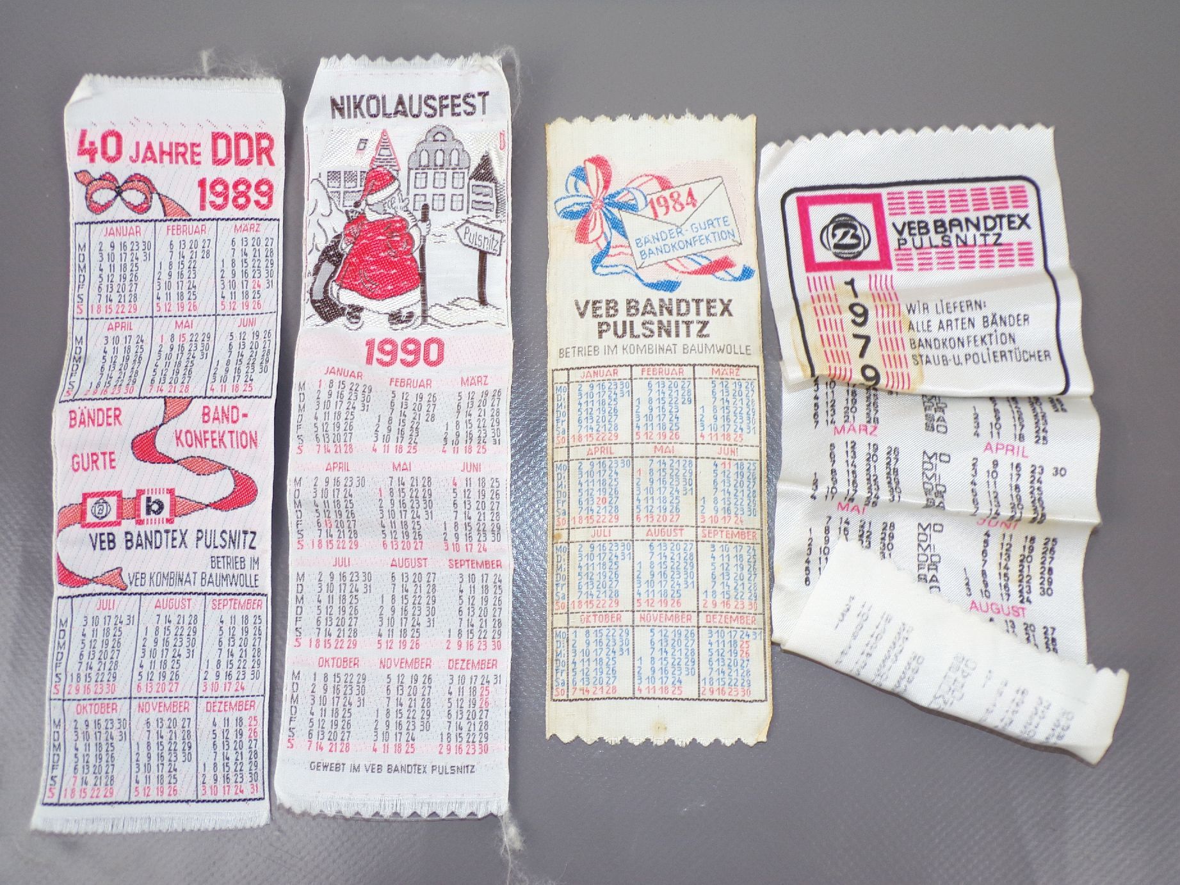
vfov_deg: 44.2
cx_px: 590
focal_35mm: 32
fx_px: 1091
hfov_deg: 56.8
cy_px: 442
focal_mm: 5.8
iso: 80
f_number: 3.2
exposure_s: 1/38
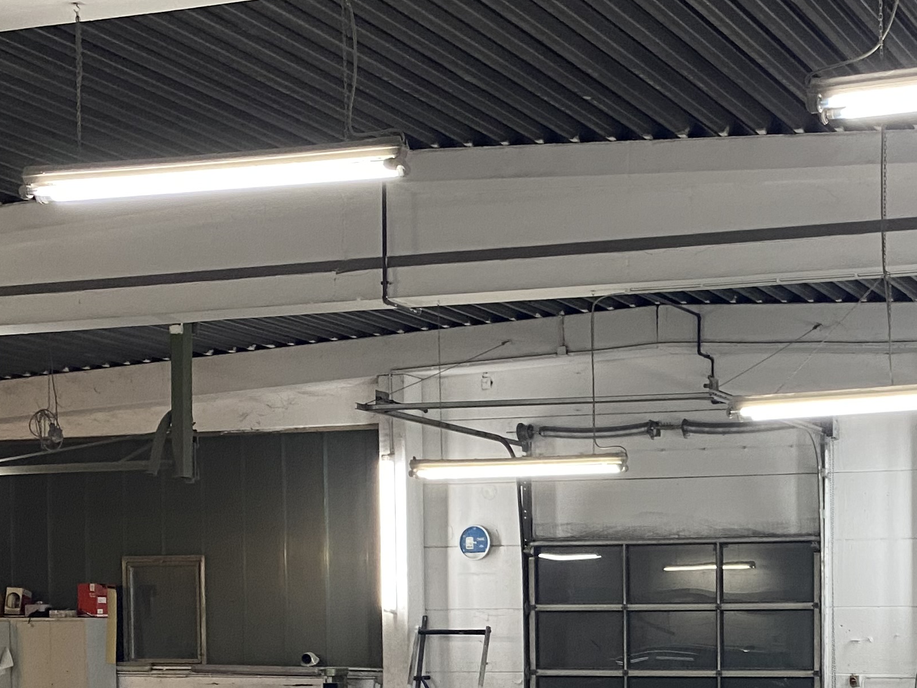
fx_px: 1722
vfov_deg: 21.6
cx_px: 848
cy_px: 720
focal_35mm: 65
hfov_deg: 28.5
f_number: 1.8
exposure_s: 1/50
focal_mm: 4.25
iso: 160
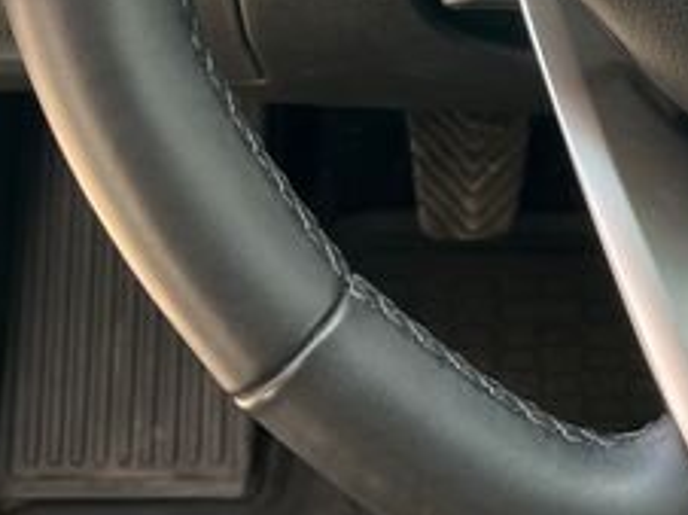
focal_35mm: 118
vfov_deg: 12.0
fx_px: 2343
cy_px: -262
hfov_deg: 16.5
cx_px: 630
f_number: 1.6
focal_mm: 5.1
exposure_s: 1/121
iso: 40
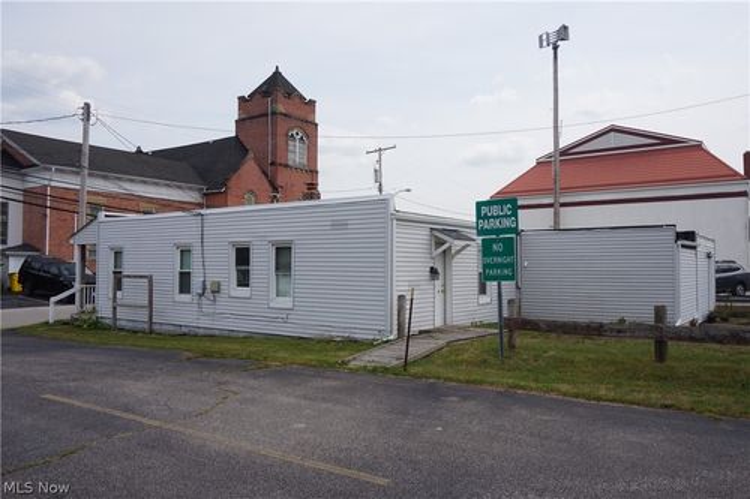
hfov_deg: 64.6
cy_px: 250
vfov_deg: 45.6
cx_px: 375
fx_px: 594
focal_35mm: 28
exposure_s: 1/100
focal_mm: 19
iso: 100
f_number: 14
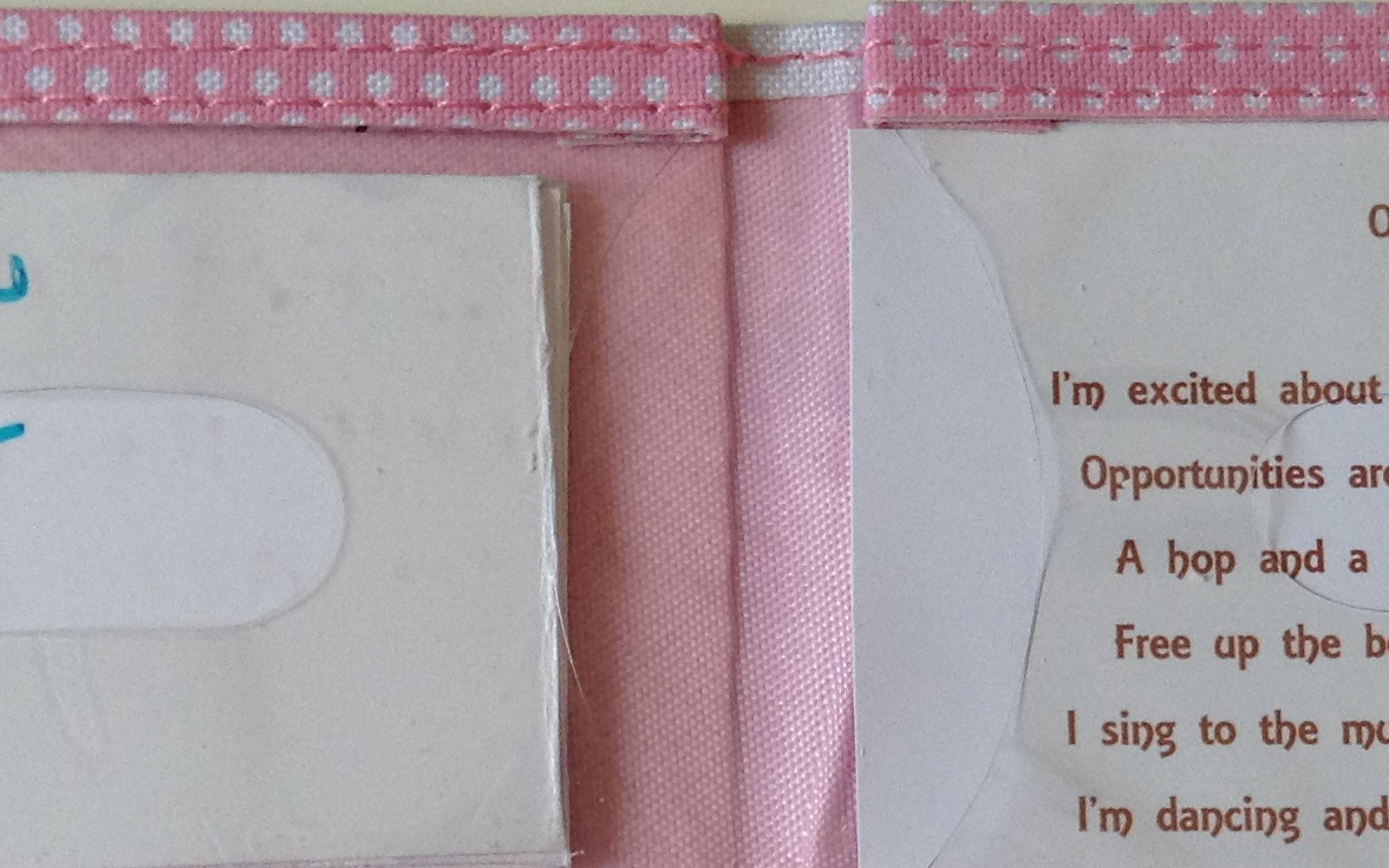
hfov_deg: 26.8
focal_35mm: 77
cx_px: 765
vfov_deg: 16.9
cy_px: 633
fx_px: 2915
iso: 50
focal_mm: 3.3
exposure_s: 1/120
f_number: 2.4
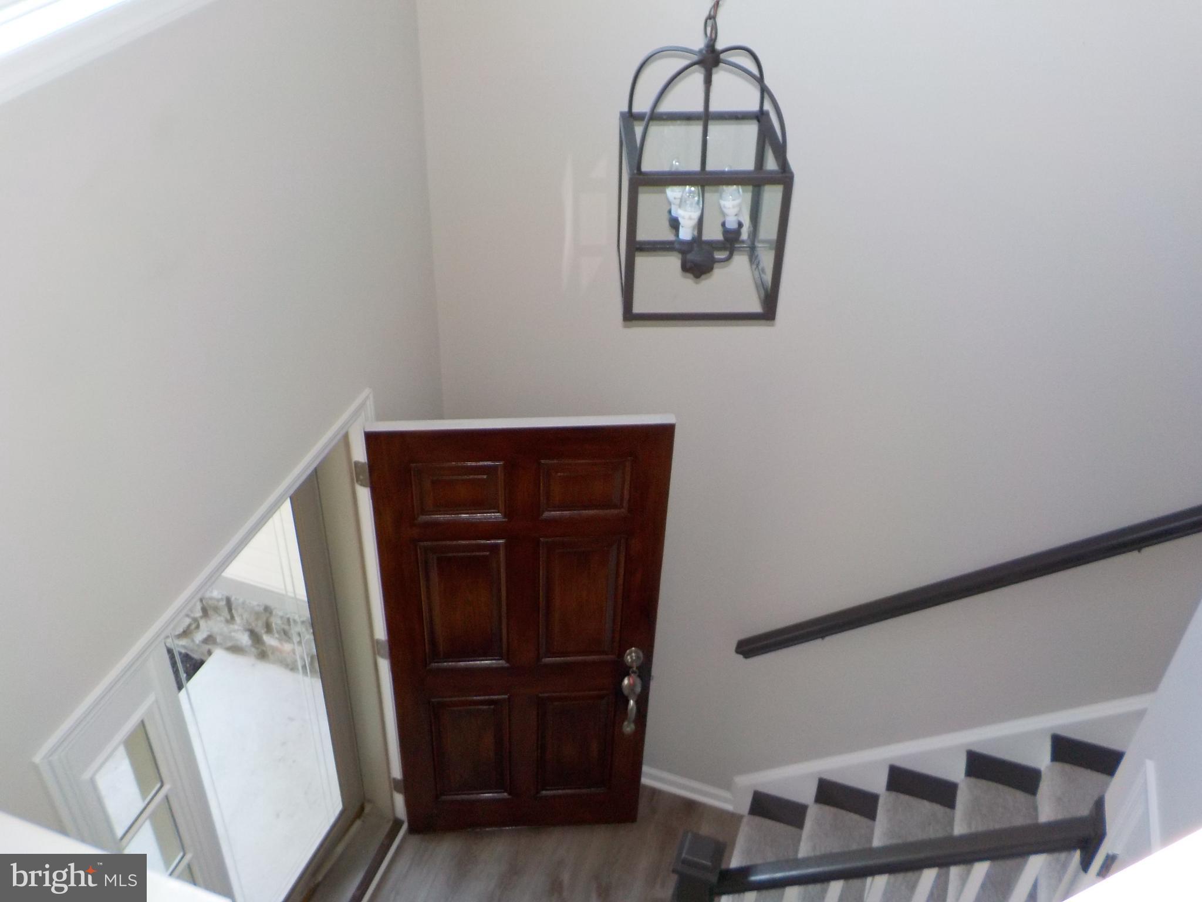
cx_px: 601
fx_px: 1042
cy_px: 451
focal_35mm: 30
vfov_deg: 46.8
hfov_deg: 60.0
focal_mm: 4.1
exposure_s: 1/30
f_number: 3.3
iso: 200
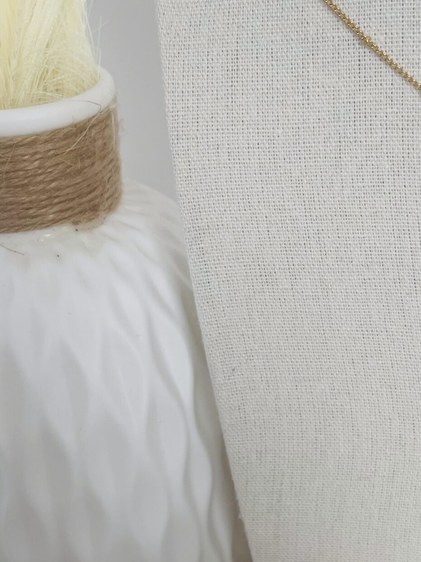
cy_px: 284
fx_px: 876
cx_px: 305
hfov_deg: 26.7
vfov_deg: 35.6
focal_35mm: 54
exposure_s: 1/121
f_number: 1.6
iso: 40
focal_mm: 4.2
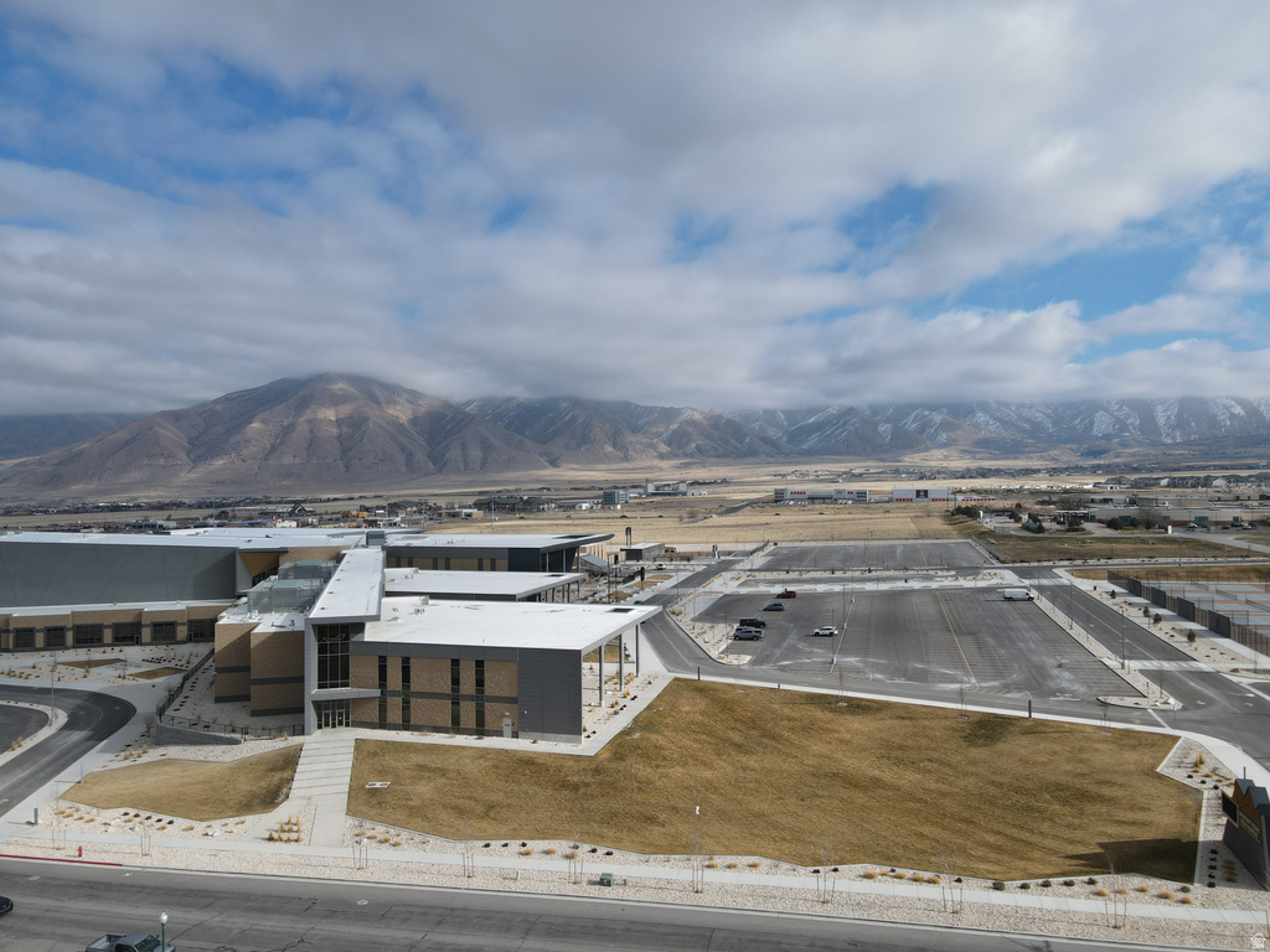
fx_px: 881
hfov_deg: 71.6
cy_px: 476
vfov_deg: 56.8
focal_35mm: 24
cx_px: 635
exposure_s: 1/1000
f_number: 2.8
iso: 110
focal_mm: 4.5
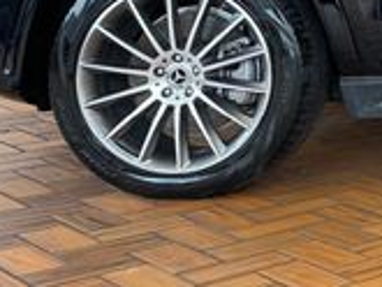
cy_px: -81
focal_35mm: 101
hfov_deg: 16.3
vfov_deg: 14.1
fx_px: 1115
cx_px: 695
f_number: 1.6
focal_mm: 4.2
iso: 64
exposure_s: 1/120
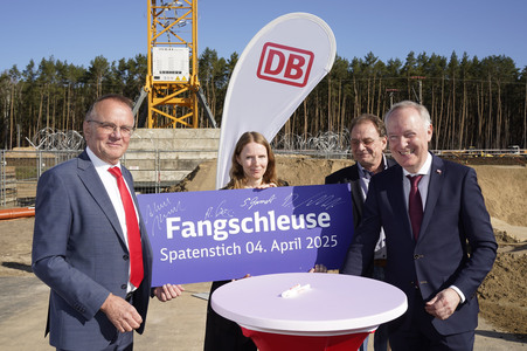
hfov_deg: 54.5
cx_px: 264
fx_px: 512
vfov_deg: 37.8
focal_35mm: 35
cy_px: 176
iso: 100
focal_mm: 35
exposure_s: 1/250
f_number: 9
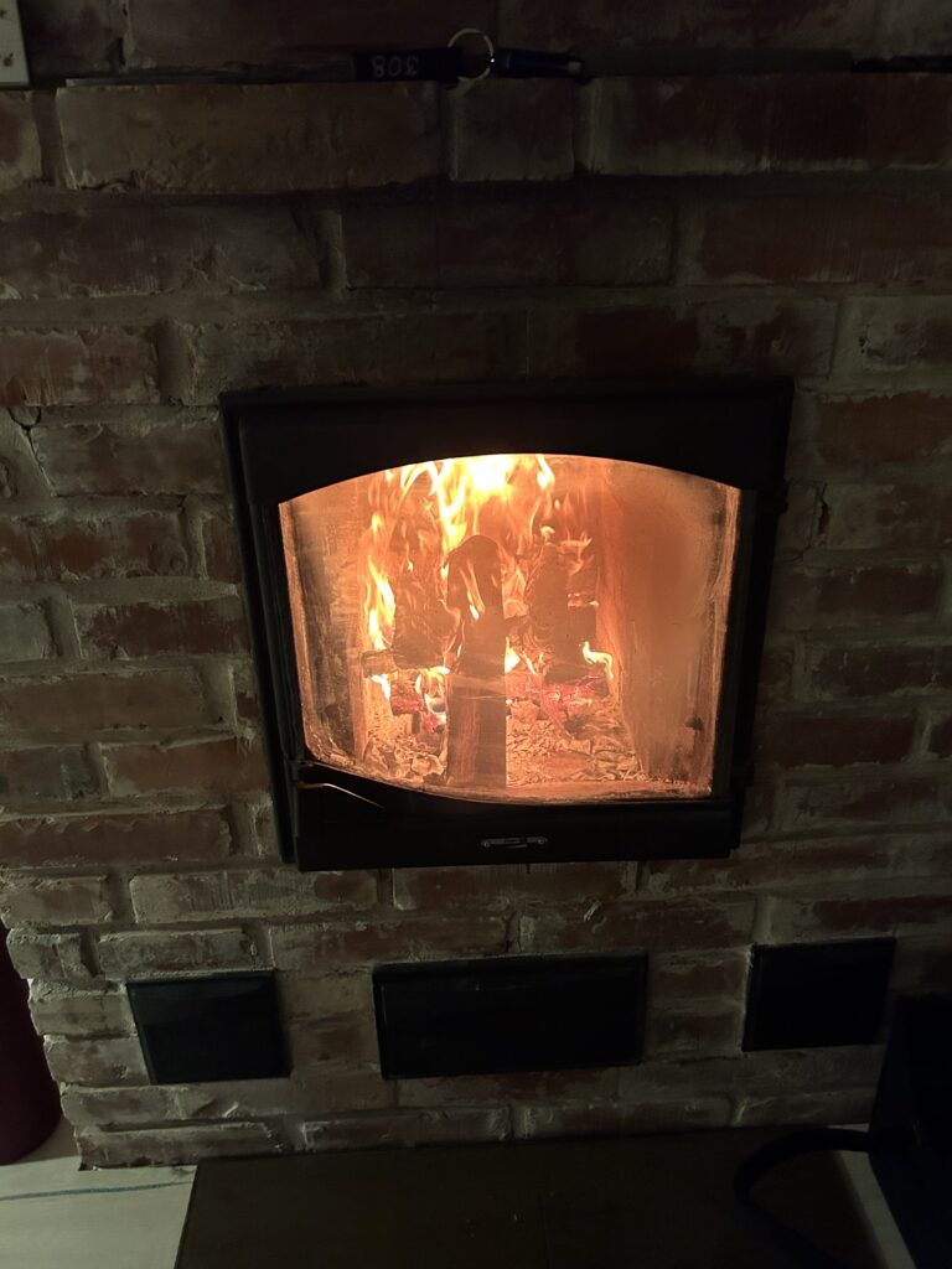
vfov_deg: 67.3
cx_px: 476
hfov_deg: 53.1
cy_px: 634
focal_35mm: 26
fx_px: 953
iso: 500
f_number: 1.5
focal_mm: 5.7
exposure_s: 1/55
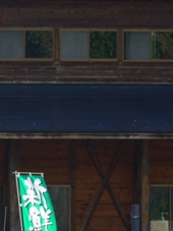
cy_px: 194
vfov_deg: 4.7
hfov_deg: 3.5
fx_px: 2808
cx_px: -66
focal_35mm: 421
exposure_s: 1/160
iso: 100
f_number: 8
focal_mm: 124
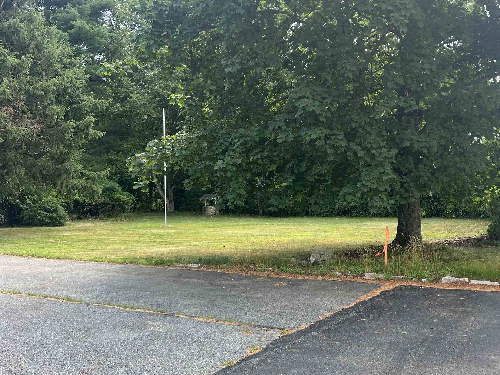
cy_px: 202
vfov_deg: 41.8
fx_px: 491
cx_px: 326
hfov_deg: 53.1
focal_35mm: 34
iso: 50
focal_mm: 5.7
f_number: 1.5
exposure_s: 1/588
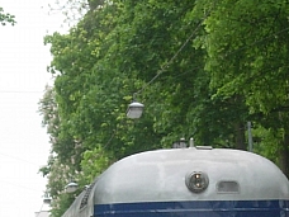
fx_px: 3014
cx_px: 185
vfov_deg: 4.1
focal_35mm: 361
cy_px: 303
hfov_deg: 5.5
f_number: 4.6
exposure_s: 1/264
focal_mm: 21.3
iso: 79
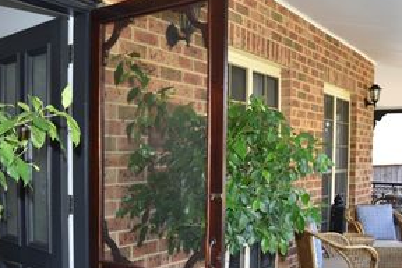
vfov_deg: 30.2
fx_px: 491
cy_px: 189
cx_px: 194
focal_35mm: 44
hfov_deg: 44.5
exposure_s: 1/125
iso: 280
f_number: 3.5
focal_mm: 18
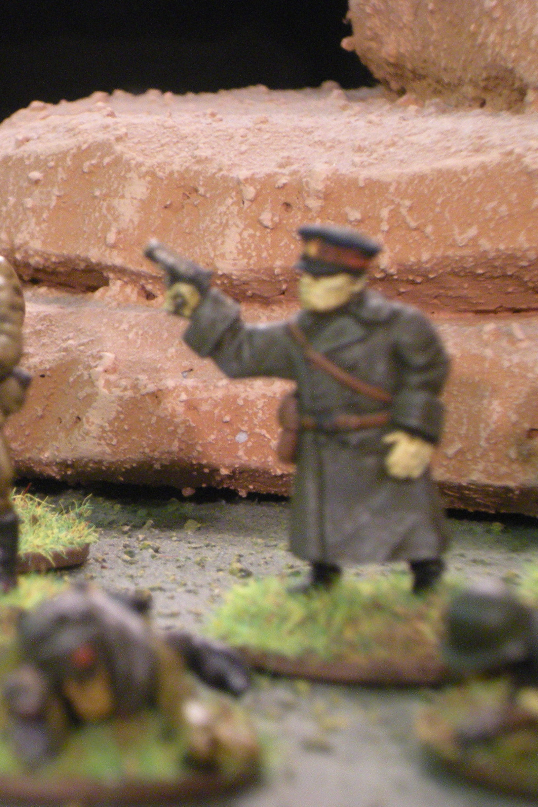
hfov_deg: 9.4
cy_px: 404
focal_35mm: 146
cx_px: 105
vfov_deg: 14.1
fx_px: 3272
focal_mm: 17.3
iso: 308
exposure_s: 1/8
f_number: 5.7
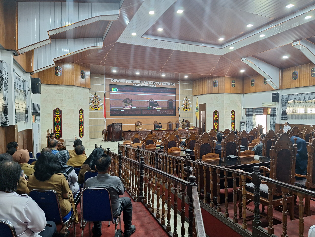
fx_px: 209
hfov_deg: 73.9
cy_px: 118
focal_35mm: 23
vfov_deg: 58.9
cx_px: 158
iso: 250
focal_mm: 5.54
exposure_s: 1/50
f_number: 1.8
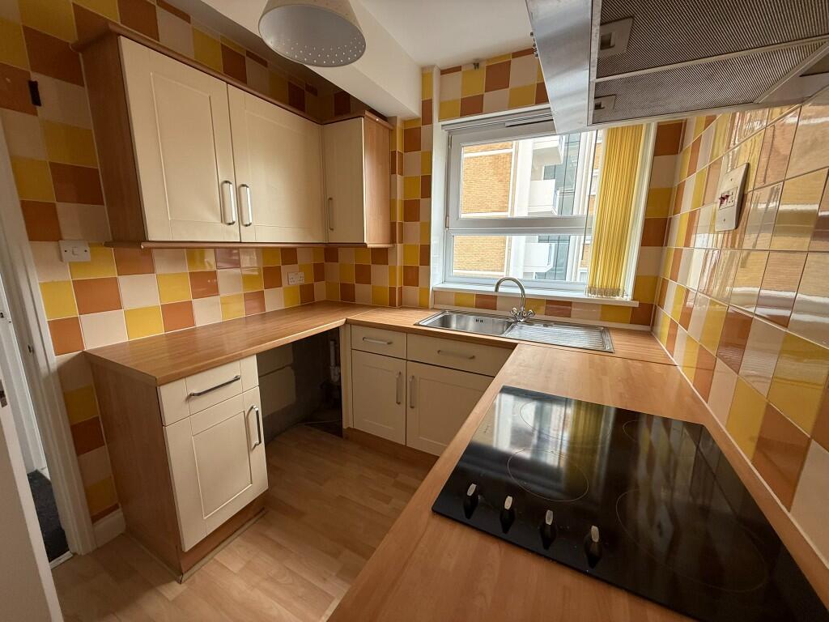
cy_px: 311
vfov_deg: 85.7
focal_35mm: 14
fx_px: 335
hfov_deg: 102.1
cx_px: 414
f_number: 2.2
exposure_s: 1/118
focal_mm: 2.22
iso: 64
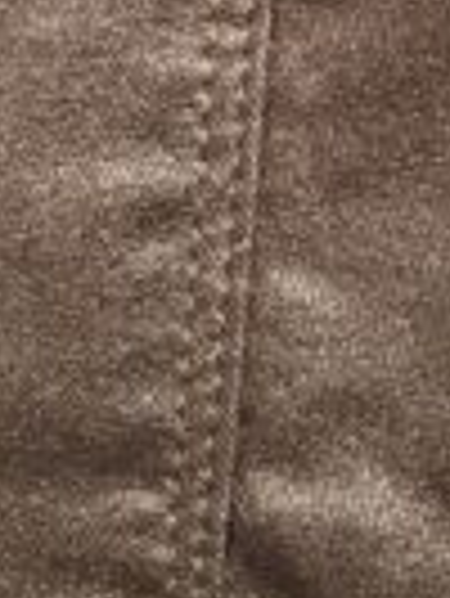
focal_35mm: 138
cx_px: 252
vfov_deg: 13.8
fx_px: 2388
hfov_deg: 10.8
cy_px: -166
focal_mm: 5.54
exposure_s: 1/50
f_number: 1.8
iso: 250
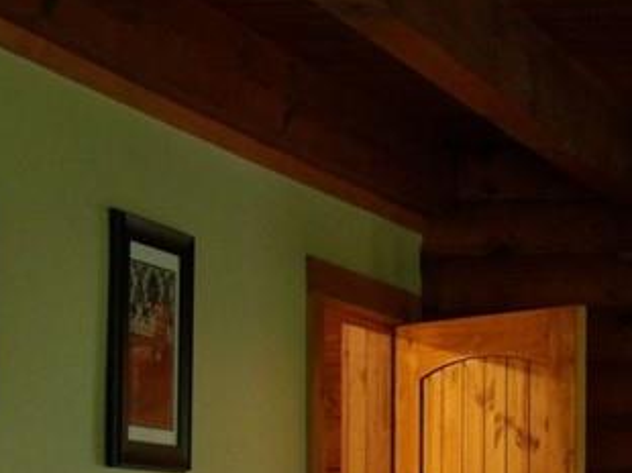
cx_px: 504
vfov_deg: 11.1
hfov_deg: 15.2
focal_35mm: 129
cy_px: 693
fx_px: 2353
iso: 279
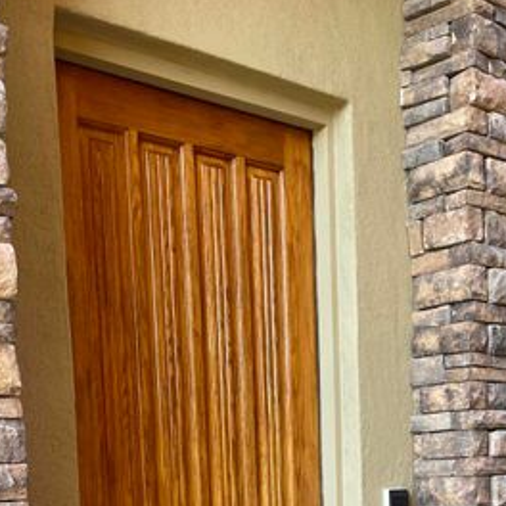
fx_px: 959
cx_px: 301
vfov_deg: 27.2
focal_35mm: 58
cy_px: 547
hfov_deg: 29.5
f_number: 1.6
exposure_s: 1/121
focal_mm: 4.2
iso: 50
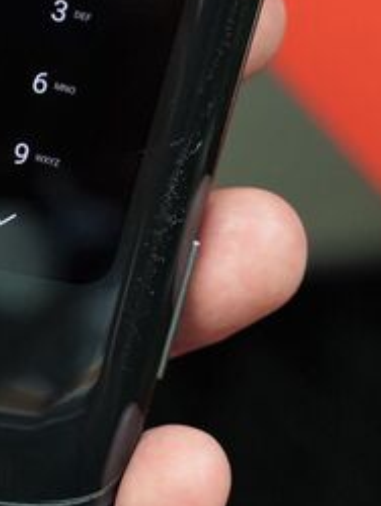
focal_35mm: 177
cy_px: 162
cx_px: -300
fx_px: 2593
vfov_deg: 11.1
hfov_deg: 8.1
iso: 1250
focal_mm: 48
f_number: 5.6
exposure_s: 1/200
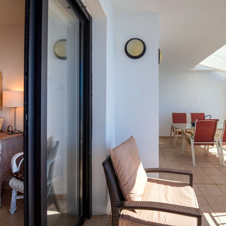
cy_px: 112
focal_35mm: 18
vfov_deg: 80.7
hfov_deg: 79.1
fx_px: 133
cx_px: 143
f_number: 8
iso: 320
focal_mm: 14
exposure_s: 1/500
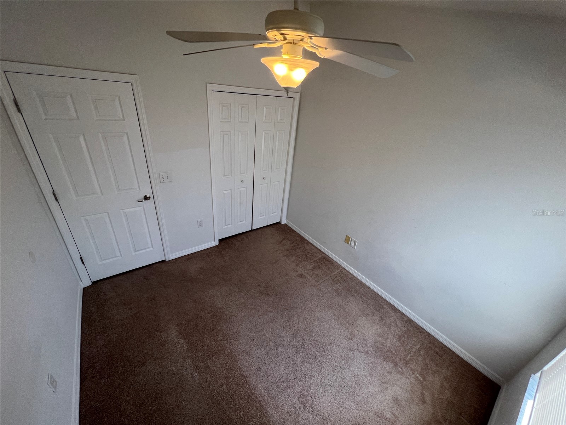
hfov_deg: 106.2
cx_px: 283
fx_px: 213
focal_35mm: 13
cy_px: 212
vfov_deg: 89.9
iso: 100
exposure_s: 1/120
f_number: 1.8
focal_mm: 1.57
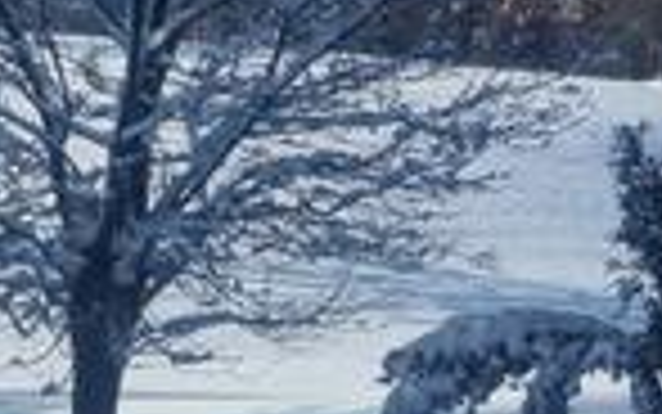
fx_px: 2707
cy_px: -261
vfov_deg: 8.5
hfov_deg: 11.1
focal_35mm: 150
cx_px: 1720
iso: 50
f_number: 1.8
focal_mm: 5.4
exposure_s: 1/4048
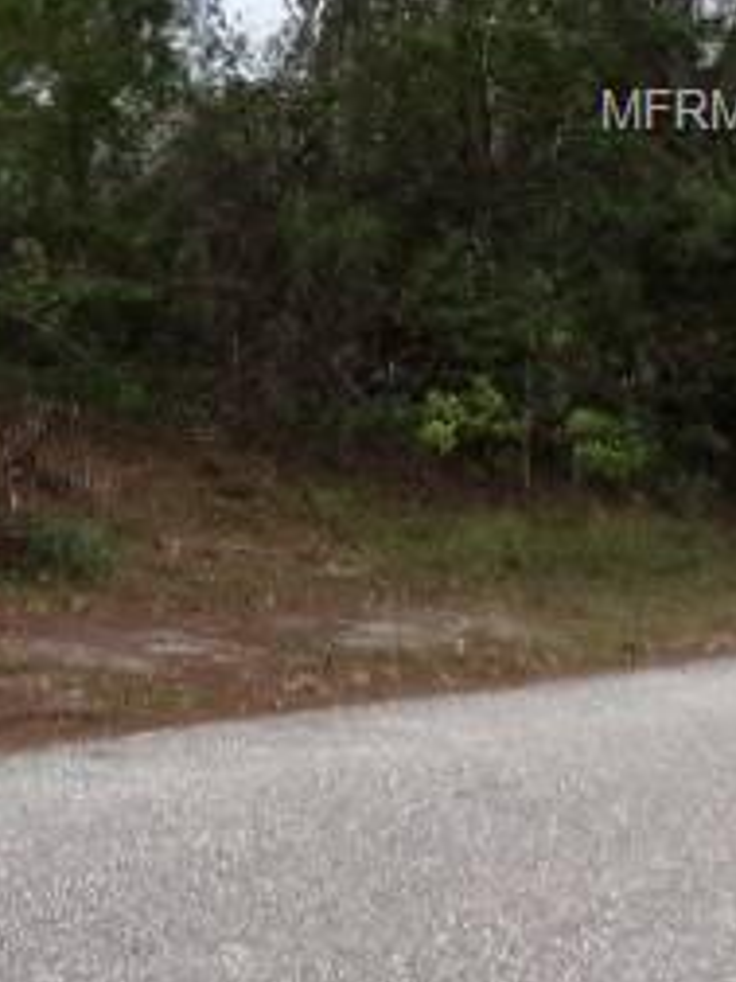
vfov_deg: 28.4
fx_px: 1871
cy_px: 113
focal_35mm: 66
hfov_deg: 19.1
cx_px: -409
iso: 100
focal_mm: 4.7
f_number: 7.52
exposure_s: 1/70
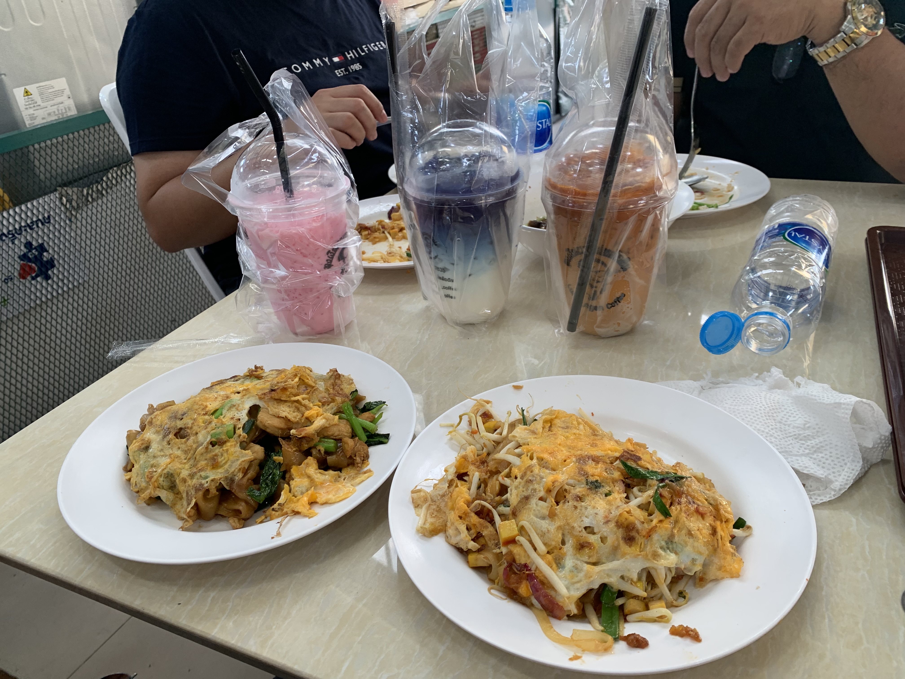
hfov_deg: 67.3
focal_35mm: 26
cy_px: 340
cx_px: 452
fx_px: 680
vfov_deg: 53.1
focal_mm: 4.25
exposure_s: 1/121
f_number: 1.8
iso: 64
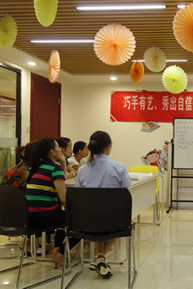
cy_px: 147
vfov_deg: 45.4
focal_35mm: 43
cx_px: 191
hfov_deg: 29.3
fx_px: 345
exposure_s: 1/100
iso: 800
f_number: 2.8
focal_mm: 10.4
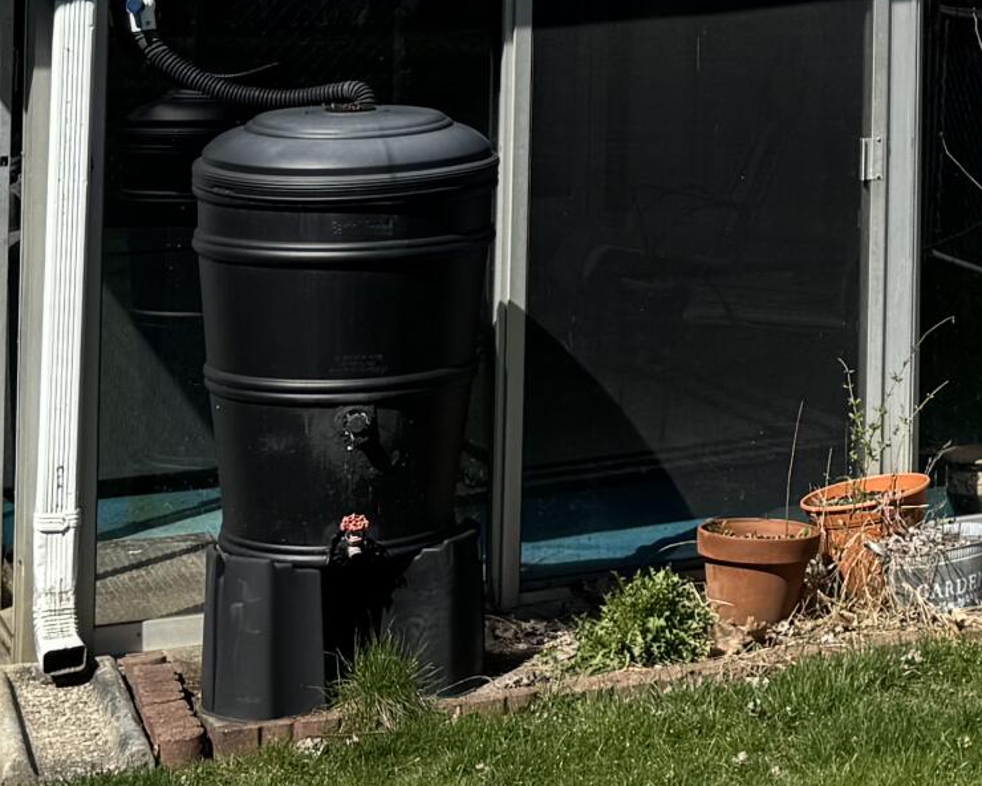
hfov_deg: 18.8
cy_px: -171
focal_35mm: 95
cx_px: 1250
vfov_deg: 15.6
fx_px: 2761
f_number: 1.78
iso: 80
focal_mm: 6.76
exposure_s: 1/5348
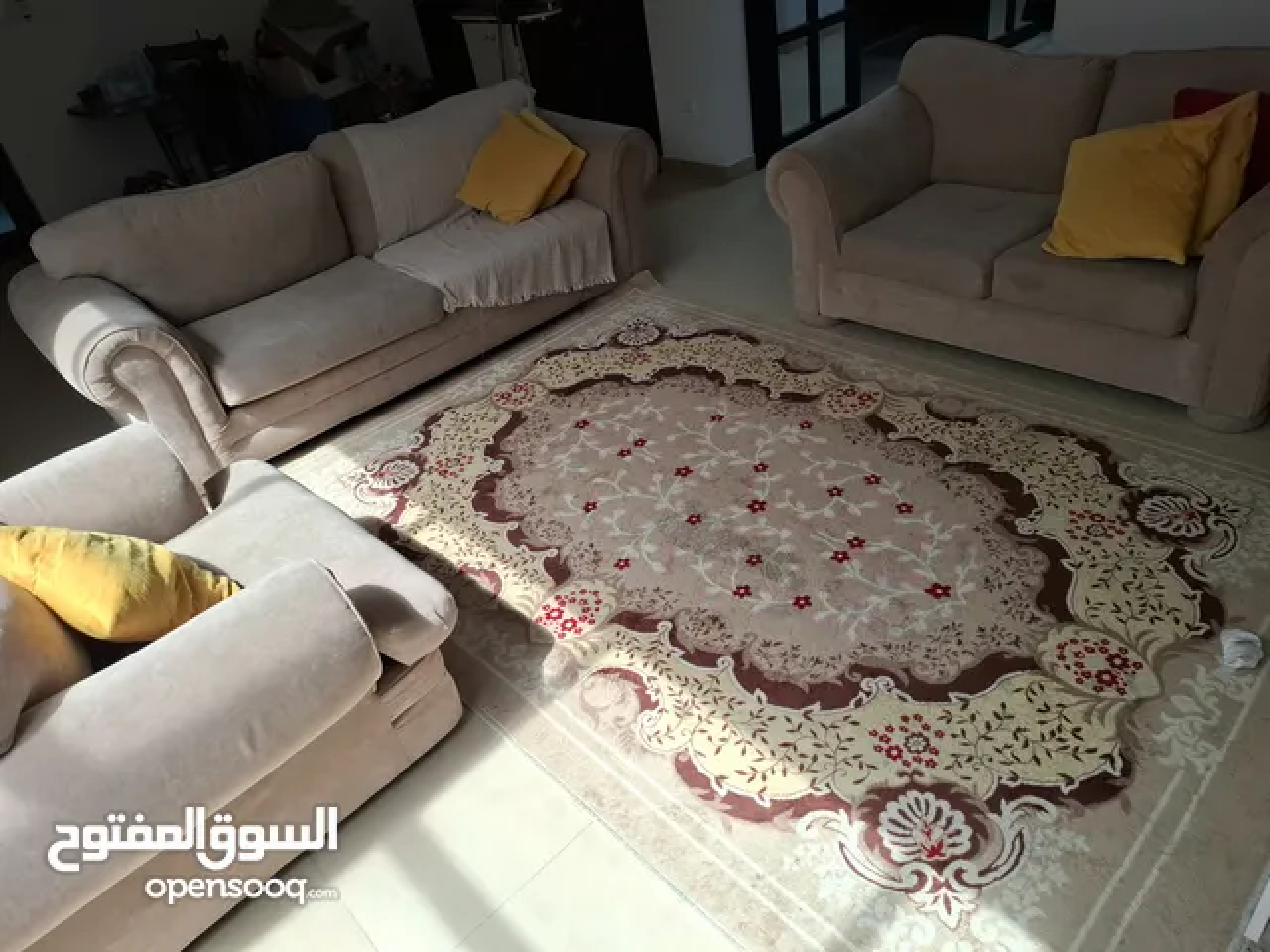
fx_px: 844
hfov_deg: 73.9
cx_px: 635
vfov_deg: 58.9
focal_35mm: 23
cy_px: 476
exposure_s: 1/109
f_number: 1.8
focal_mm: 5.54
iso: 50
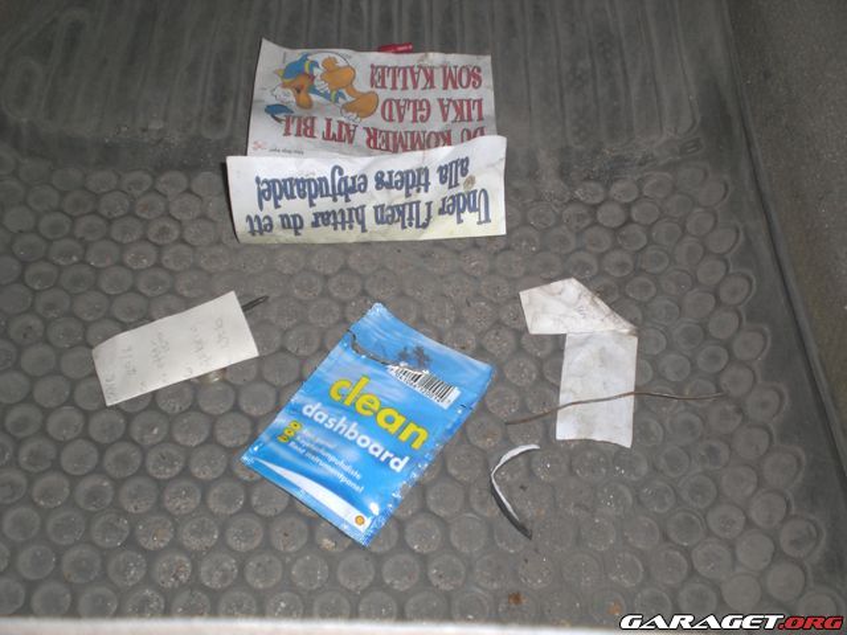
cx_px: 424
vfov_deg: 37.7
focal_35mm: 38
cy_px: 318
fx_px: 930
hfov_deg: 49.0
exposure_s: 1/60
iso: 100
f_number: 3.1
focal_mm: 6.3
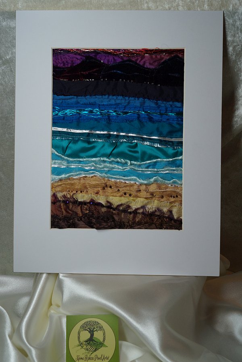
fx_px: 383
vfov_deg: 50.7
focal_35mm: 38
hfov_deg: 35.1
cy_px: 181
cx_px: 121
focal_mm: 18
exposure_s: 1/100
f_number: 5
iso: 100
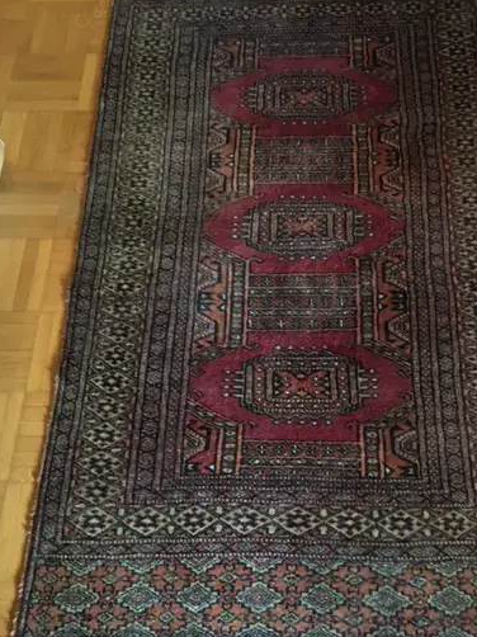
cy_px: 317
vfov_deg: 50.2
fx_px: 680
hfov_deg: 38.4
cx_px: 297
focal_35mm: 37
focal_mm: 4.15
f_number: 2.2
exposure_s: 1/17
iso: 400
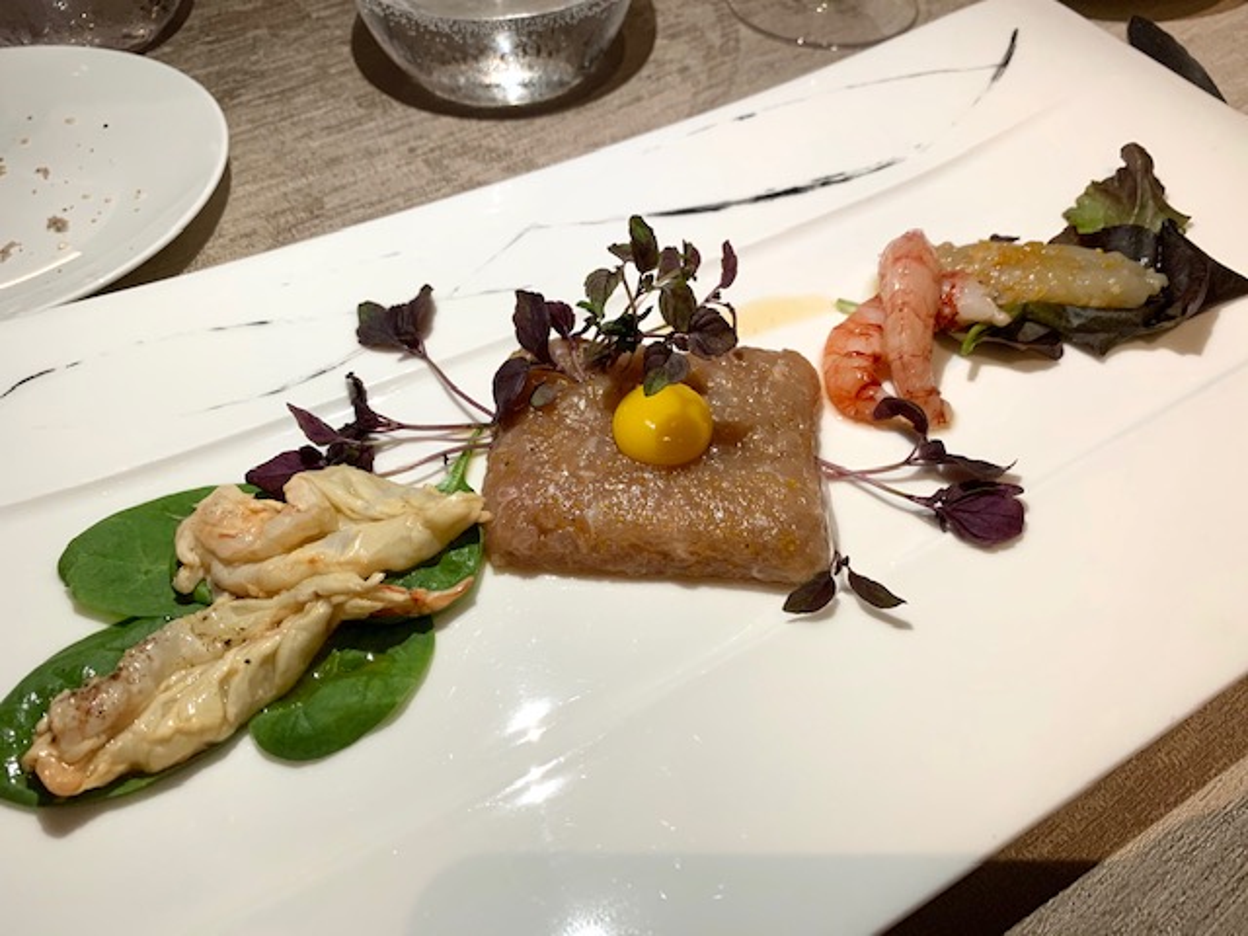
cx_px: 624
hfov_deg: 67.3
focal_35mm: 26
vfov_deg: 53.1
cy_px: 468
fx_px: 937
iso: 125
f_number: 1.8
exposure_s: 1/50
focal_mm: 4.25
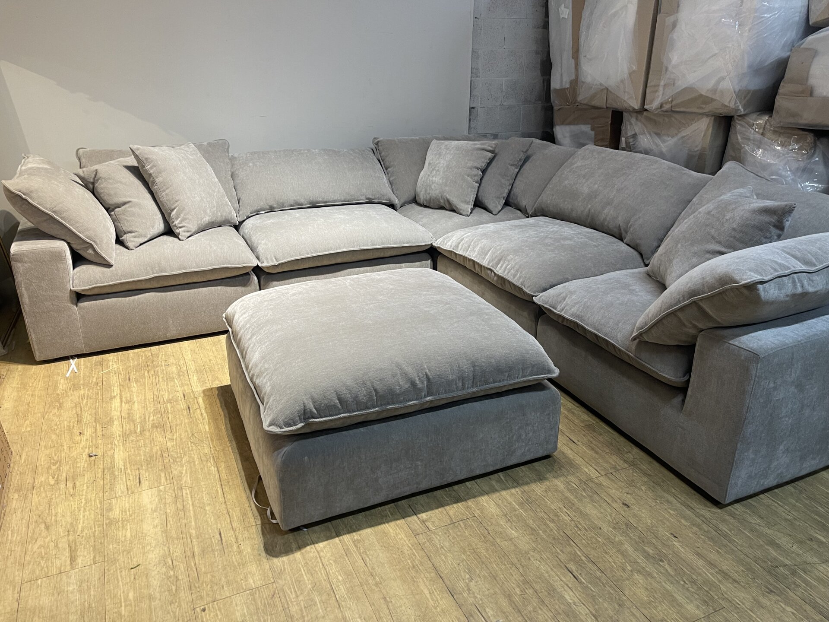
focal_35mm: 25
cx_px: 414
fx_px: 599
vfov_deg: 54.9
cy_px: 311
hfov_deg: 69.4
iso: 100
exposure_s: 1/60
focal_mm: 5.1
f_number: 1.6
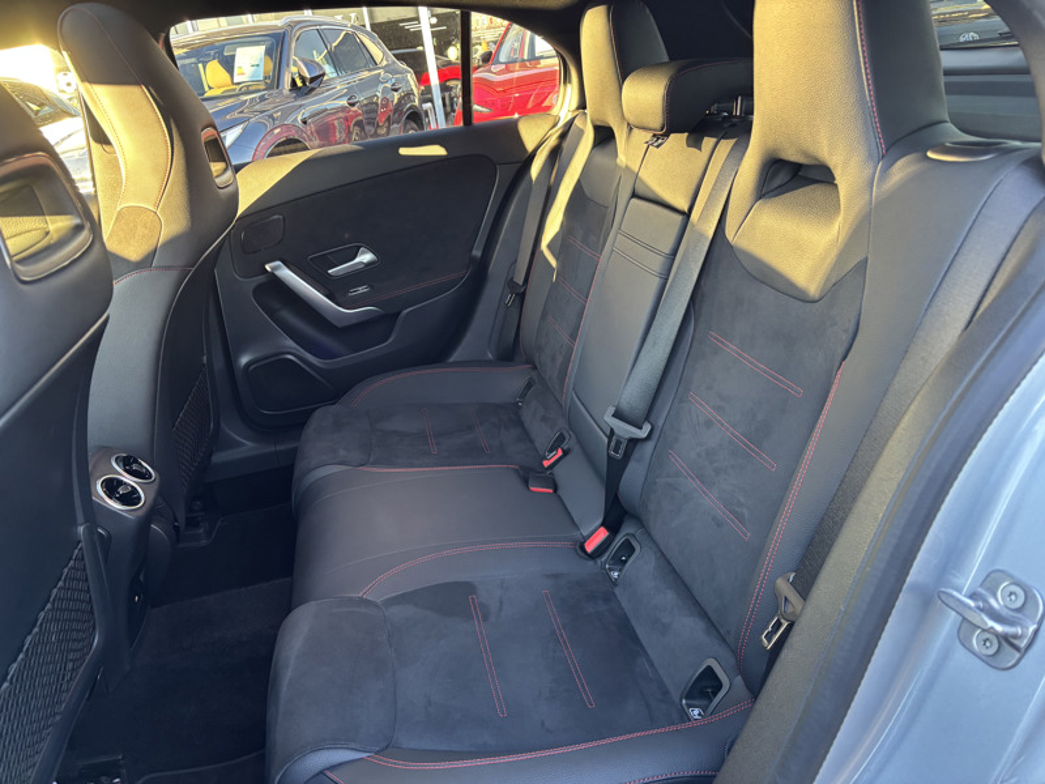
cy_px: 392
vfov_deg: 53.1
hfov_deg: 67.3
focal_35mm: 26
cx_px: 522
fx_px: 785
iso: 200
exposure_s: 1/60
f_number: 1.6
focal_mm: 5.96
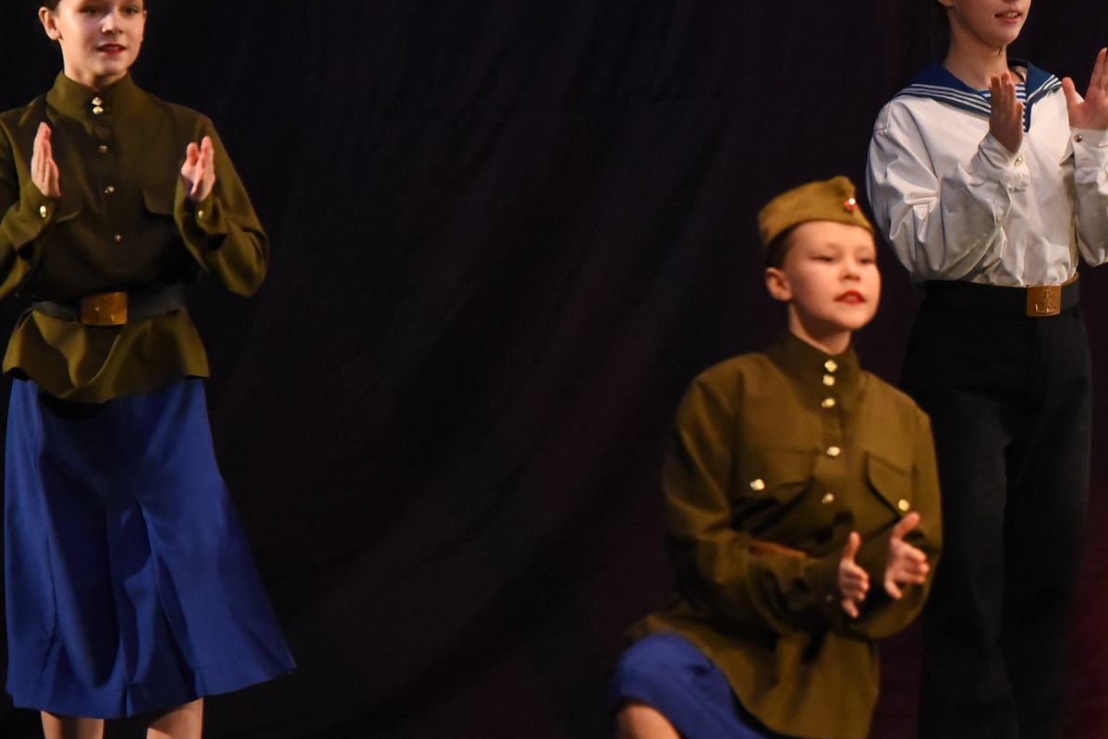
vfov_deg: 3.8
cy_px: 267
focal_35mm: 363
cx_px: 962
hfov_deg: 5.7
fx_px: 11174
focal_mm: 170
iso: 5000
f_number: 3.5
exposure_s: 1/640
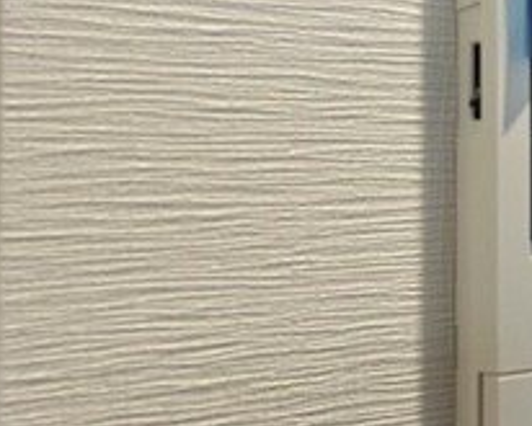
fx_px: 1087
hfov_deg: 24.7
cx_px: 646
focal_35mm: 69
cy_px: 124
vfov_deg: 22.0
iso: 100
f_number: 1.6
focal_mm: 5.1
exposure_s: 1/60
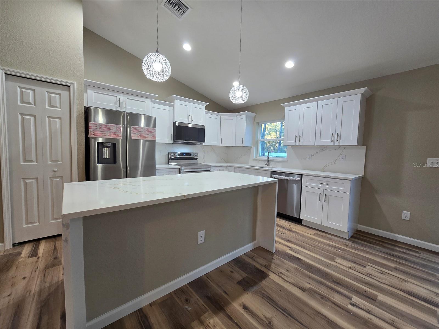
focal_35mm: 13
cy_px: 164
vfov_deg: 89.9
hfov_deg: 106.2
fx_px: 165
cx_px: 220
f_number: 2.2
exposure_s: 1/60
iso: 100
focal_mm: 2.2
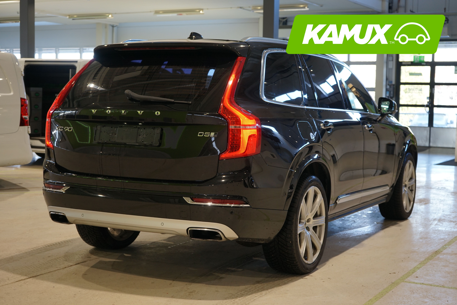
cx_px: 228
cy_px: 152
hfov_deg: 35.6
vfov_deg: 24.2
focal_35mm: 56
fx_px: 711
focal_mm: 56
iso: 500
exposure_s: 1/60
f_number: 5
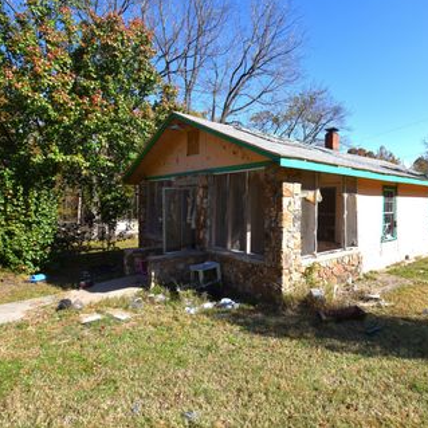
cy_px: 206
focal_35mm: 20
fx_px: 280
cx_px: 286
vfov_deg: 74.8
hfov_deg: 72.6
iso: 200
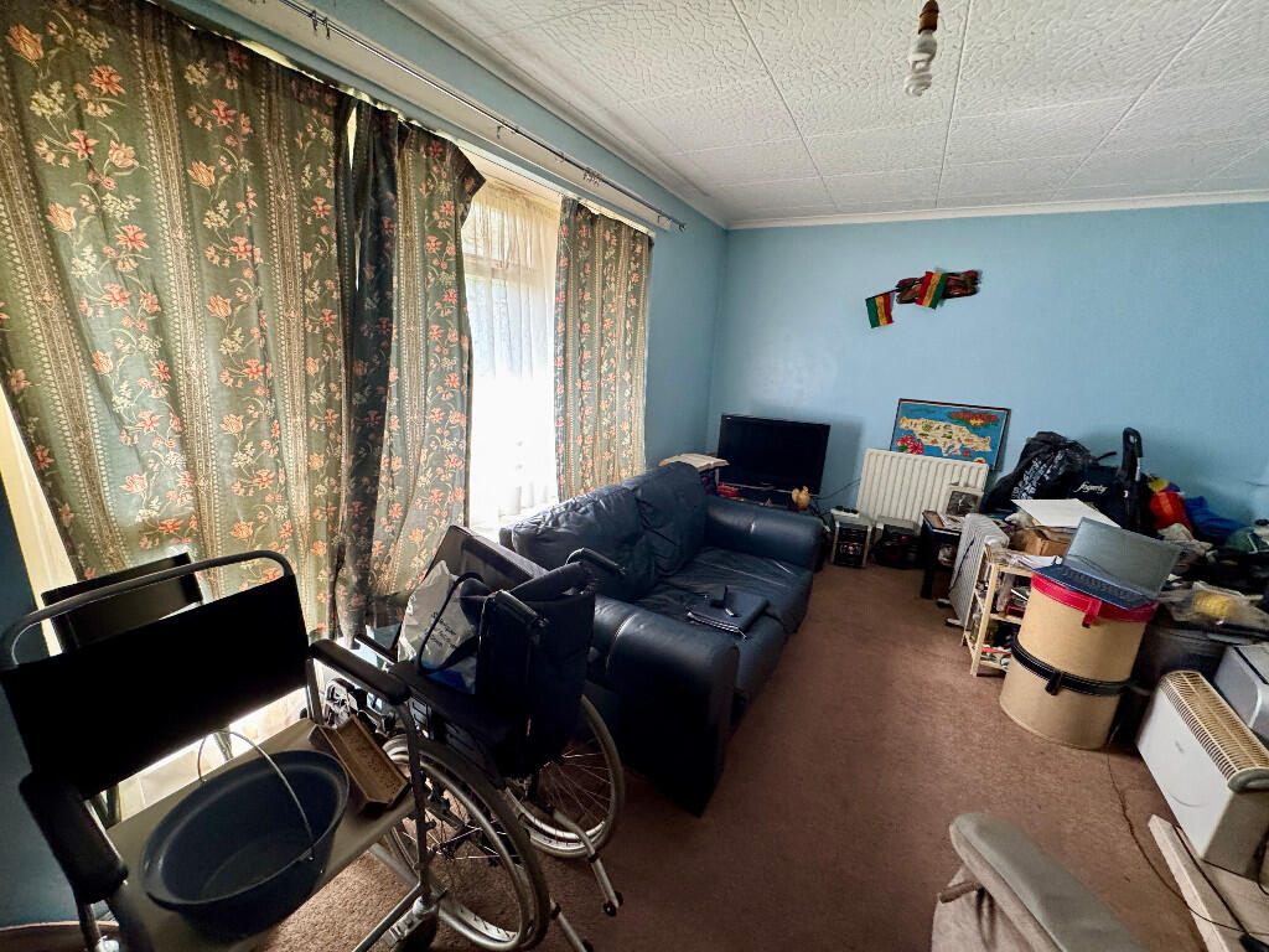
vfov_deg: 85.7
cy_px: 476
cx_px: 634
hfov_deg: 102.1
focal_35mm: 14
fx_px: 513
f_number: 2.2
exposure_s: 1/99
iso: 320
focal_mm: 2.22
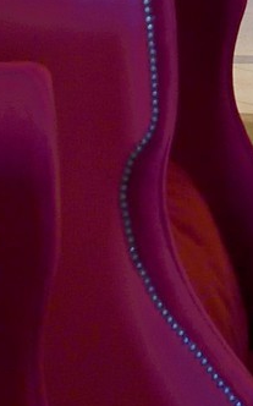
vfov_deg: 6.2
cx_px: 279
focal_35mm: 310
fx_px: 3426
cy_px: -847
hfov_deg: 4.2
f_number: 6.3
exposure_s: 1/25
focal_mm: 42
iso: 1600
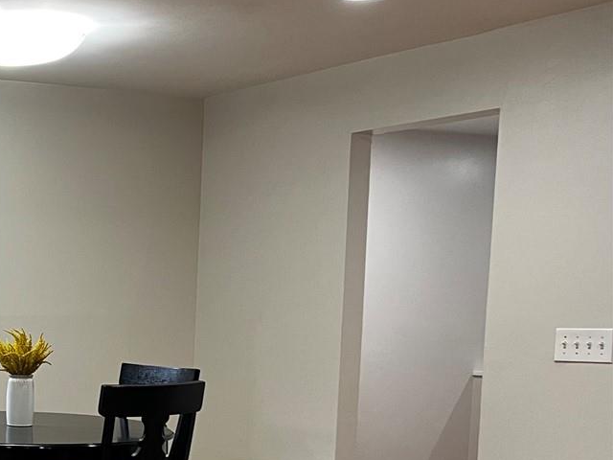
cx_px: -152
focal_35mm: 65
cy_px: 403
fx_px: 1151
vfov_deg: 22.1
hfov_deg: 26.1
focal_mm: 5.7
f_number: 1.5
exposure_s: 1/60
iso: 80
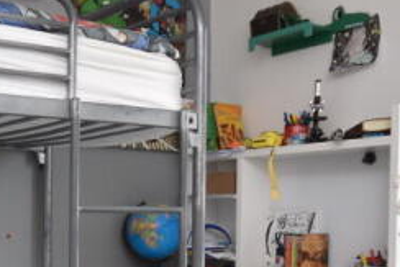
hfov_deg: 30.4
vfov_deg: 21.3
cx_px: 34
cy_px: 214
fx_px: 700
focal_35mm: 63
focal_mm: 10
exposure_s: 1/250
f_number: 4
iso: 400
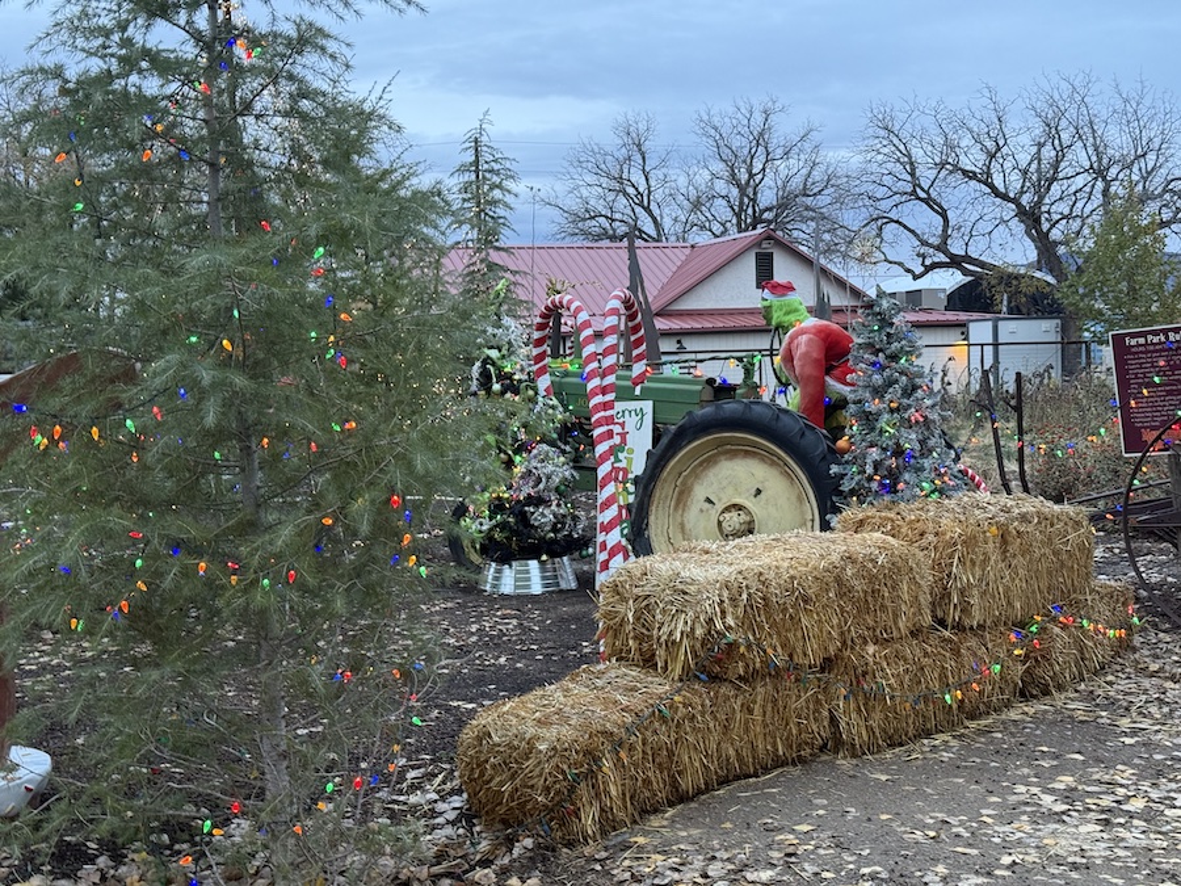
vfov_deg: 30.3
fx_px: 1638
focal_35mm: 48
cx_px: 590
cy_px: 443
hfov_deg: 39.7
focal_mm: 6.76
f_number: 1.78
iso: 200
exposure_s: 1/60
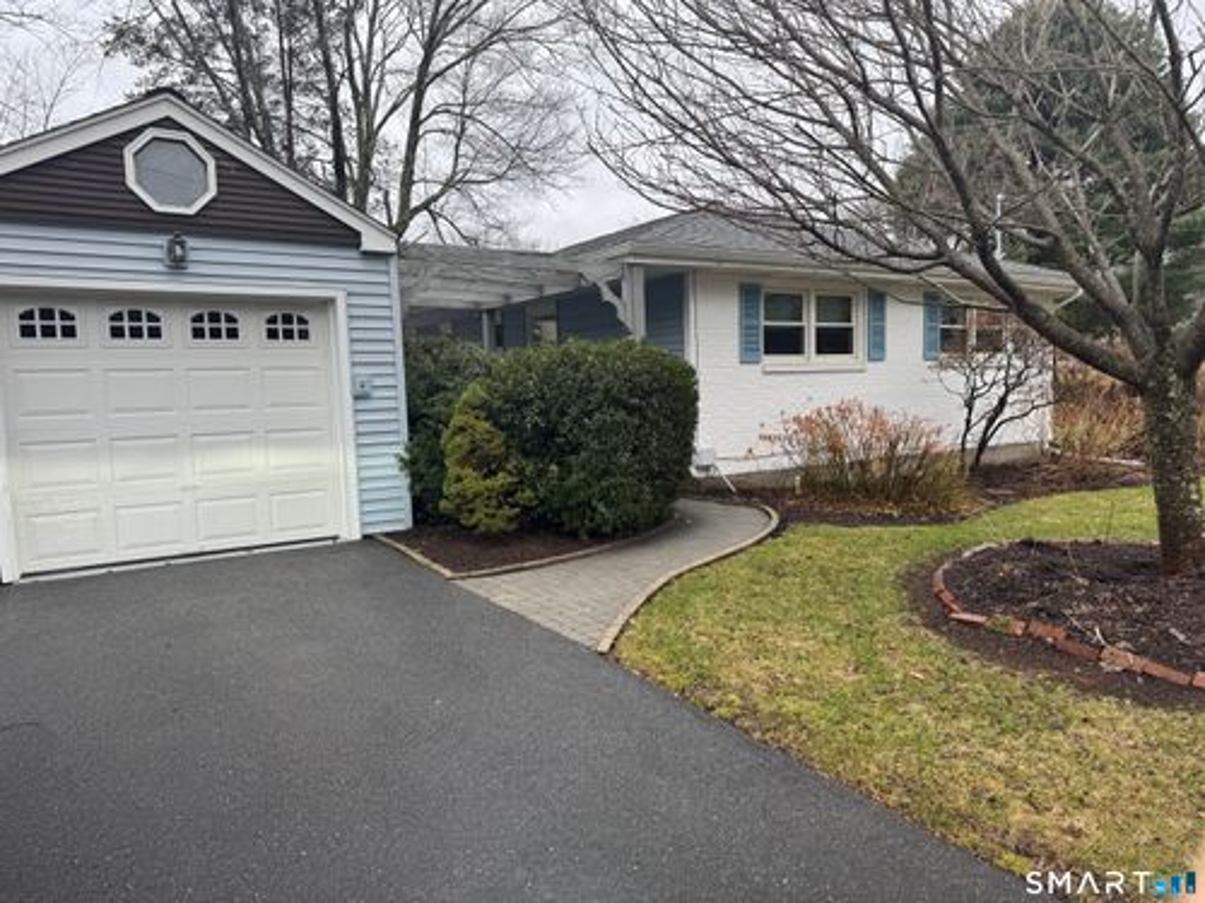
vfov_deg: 56.8
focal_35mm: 24
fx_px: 835
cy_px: 452
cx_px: 602
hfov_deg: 71.6
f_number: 1.78
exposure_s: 1/121
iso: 64
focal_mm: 6.76
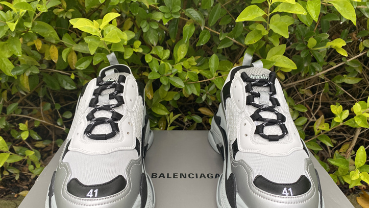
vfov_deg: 39.8
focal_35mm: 29
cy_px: 137
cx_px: 185
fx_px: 284
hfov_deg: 66.1
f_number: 1.8
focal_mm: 4.25
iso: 80
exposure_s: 1/121
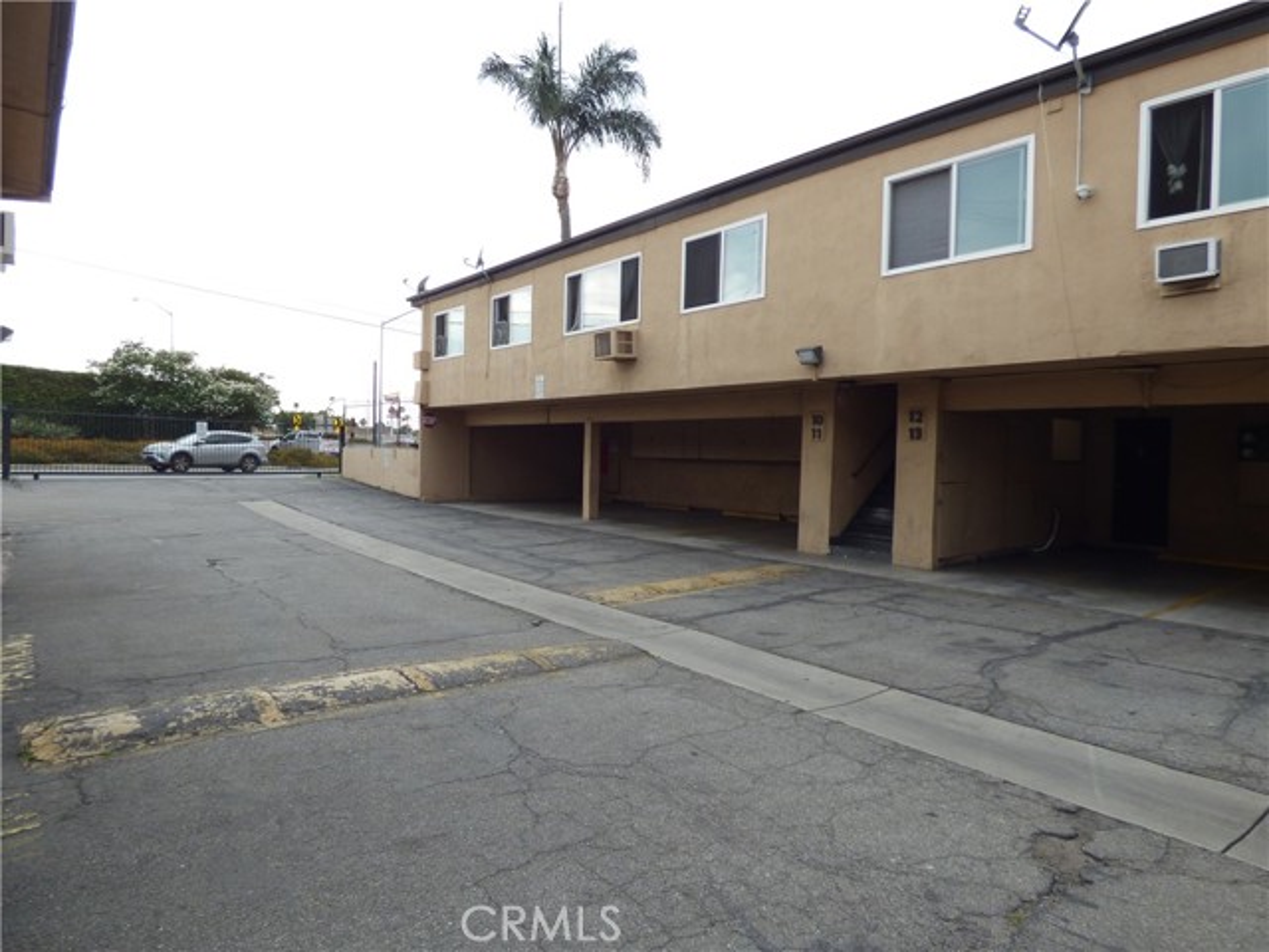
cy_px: 476
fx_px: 733
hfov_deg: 81.7
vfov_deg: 66.0
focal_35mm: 20
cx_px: 634
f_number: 2.8
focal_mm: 3.58
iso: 100
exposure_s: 1/125
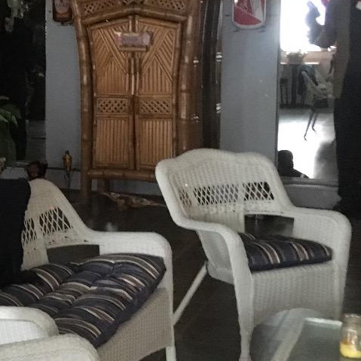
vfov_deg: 22.4
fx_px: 909
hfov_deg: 21.3
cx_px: -35
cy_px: 122
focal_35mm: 77
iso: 320
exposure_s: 1/15
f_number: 2.2
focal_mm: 4.15
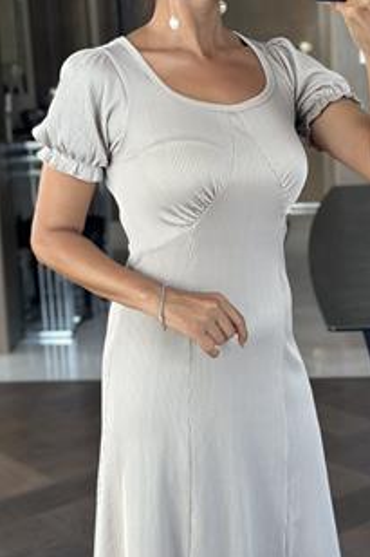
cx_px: 226
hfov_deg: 16.6
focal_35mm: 82
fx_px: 1265
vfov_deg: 24.7
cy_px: 224
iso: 125
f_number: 1.78
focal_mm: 6.86
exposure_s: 1/67
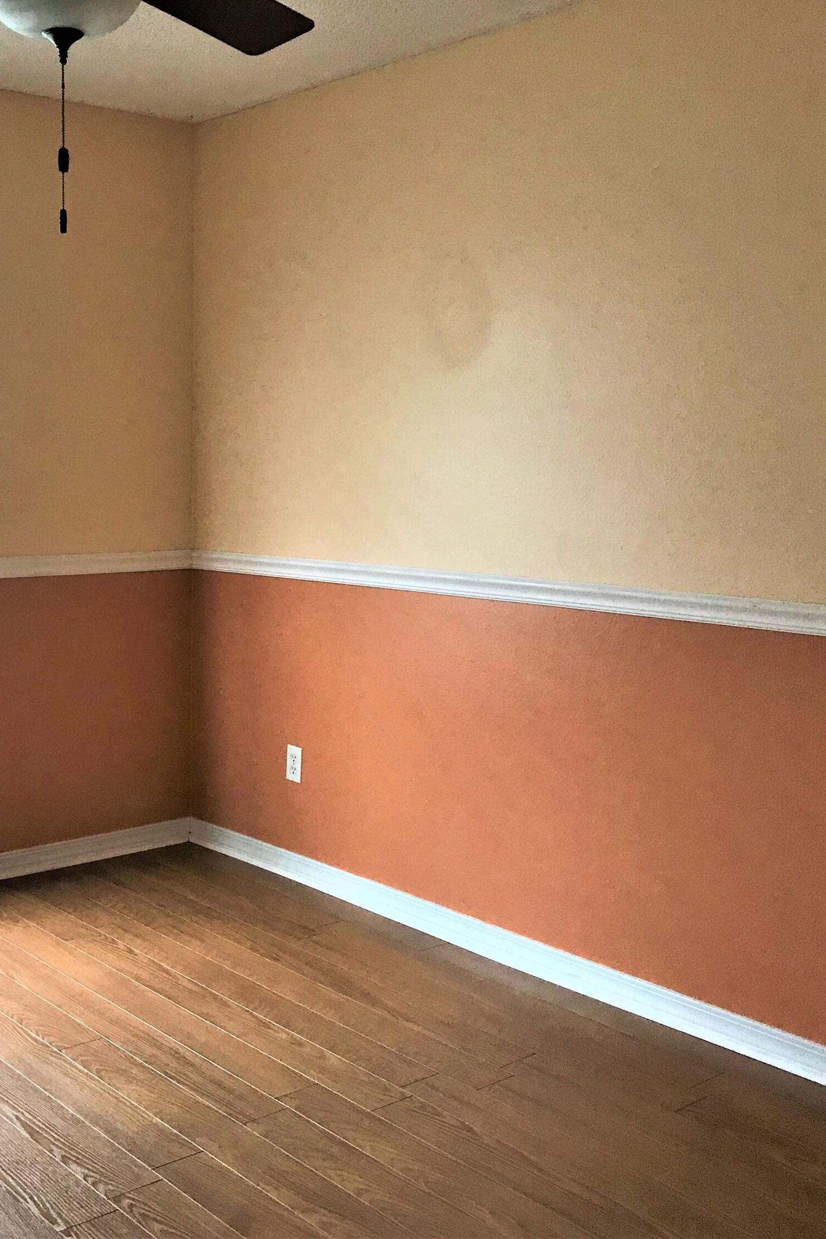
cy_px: 618
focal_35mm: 39
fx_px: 1342
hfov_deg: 33.5
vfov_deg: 49.6
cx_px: 204
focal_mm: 3.99
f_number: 1.8
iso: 32
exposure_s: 1/30
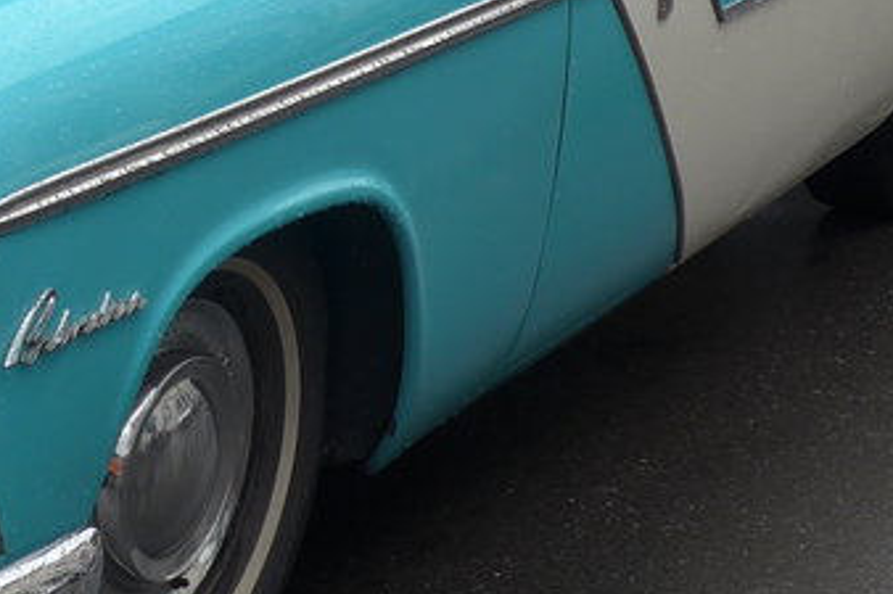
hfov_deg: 14.9
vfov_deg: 10.2
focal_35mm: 133
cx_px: -159
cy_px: -45
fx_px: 3297
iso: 80
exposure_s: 1/500
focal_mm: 7.5
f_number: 2.8
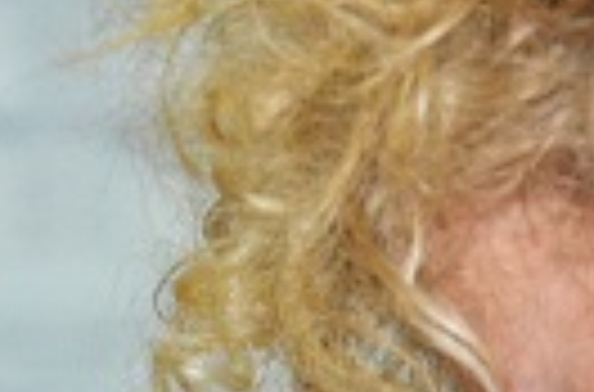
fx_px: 13574
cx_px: -81
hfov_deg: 2.5
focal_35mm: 826
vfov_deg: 1.6
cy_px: 1009
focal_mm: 105
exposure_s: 1/80
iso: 800
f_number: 5.6
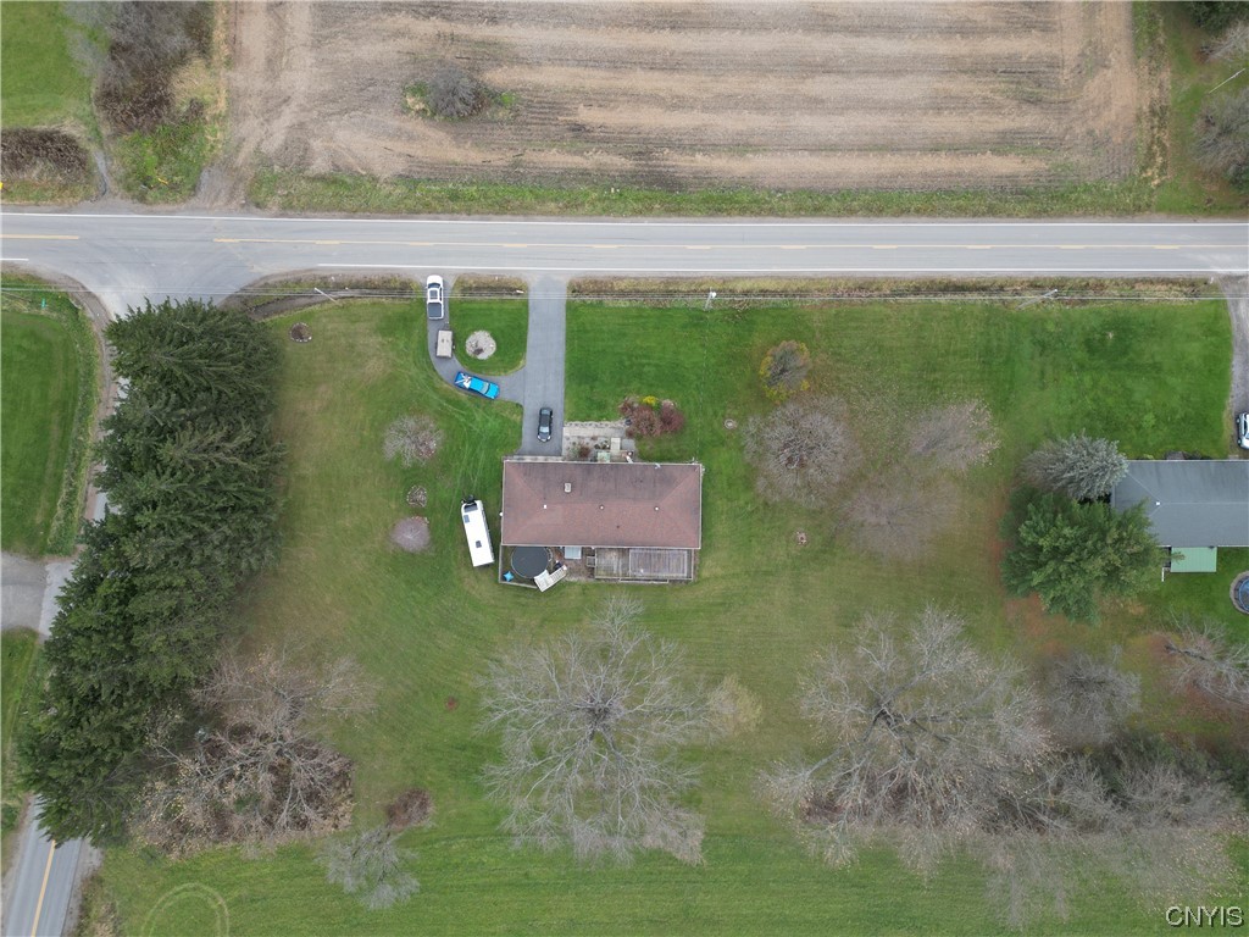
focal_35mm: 24
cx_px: 624
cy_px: 468
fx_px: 866
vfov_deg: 56.8
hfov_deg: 71.6
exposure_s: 1/350
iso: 100
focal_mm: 6.72
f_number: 1.7
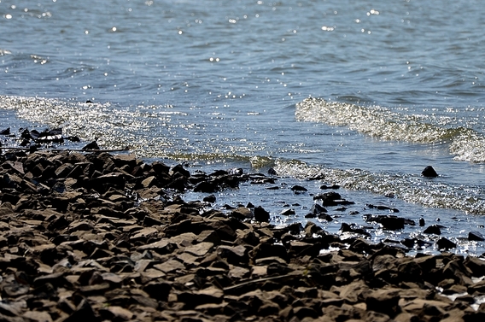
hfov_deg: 9.3
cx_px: 294
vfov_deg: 6.2
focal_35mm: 222
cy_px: 99
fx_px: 2983
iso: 100
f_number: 6.3
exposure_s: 1/1000
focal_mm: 105
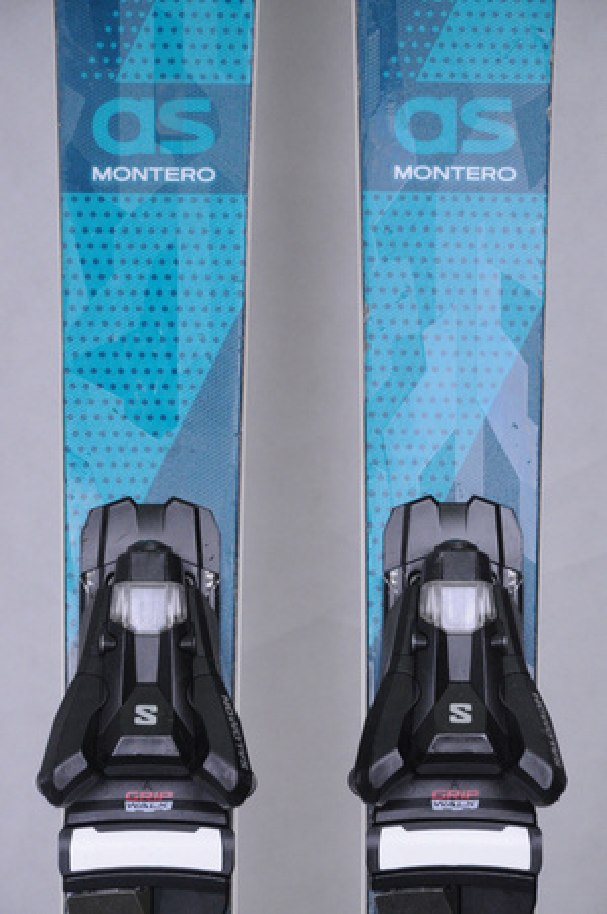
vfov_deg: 14.0
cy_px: 457
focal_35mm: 147
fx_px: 3726
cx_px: 304
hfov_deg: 9.3
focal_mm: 98
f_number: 8
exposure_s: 1/125
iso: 2200
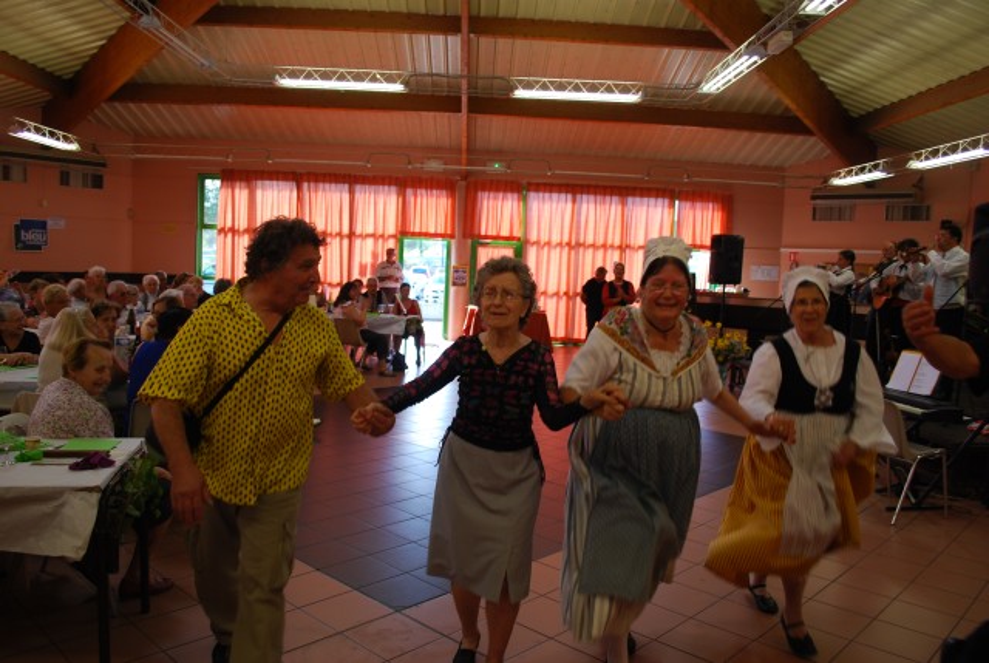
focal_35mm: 27
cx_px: 494
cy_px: 332
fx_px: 743
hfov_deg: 67.3
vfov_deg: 48.1
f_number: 4
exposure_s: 1/60
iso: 200
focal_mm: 18
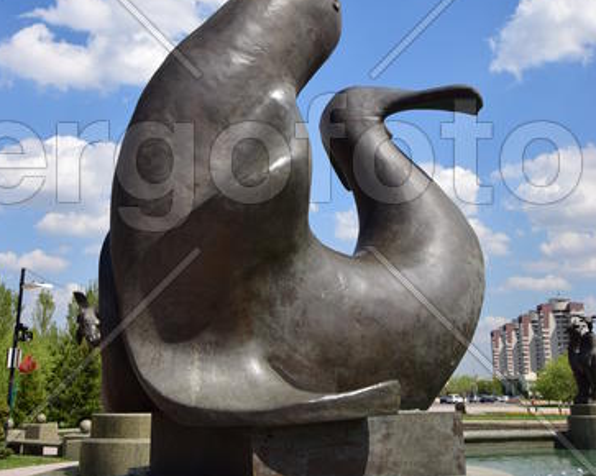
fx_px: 793
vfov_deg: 33.1
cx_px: 285
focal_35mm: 45
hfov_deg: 41.2
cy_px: 162
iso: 100
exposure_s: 1/200
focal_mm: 20
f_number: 10
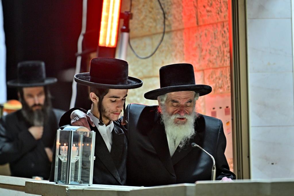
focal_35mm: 300
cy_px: 98
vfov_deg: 4.6
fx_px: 2449
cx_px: 147
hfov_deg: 6.9
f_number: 2.8
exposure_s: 1/250
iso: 800
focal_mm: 200
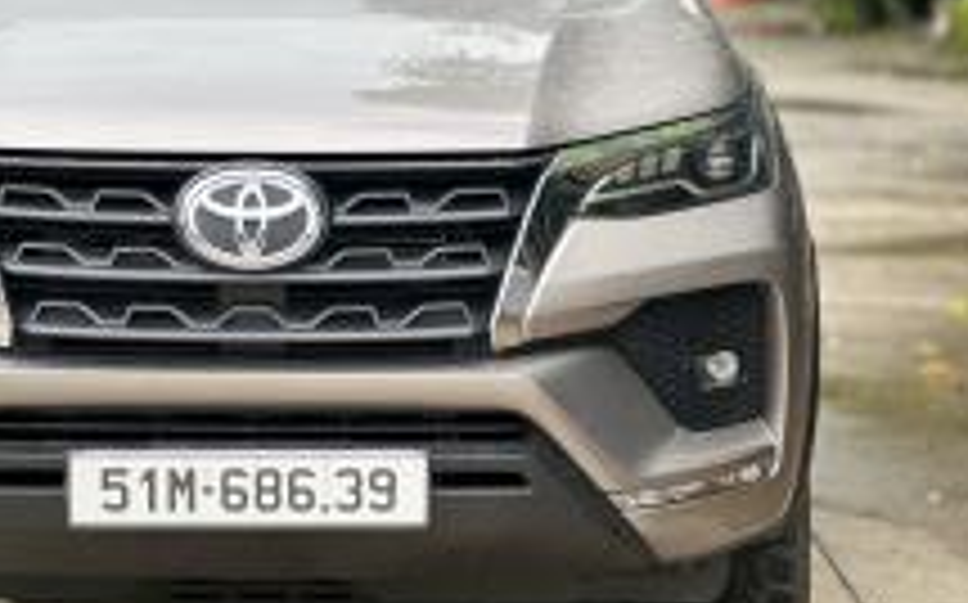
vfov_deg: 9.8
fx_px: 3506
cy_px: 135
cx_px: 275
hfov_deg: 15.7
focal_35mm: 133
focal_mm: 9
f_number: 2.8
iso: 40
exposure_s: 1/121
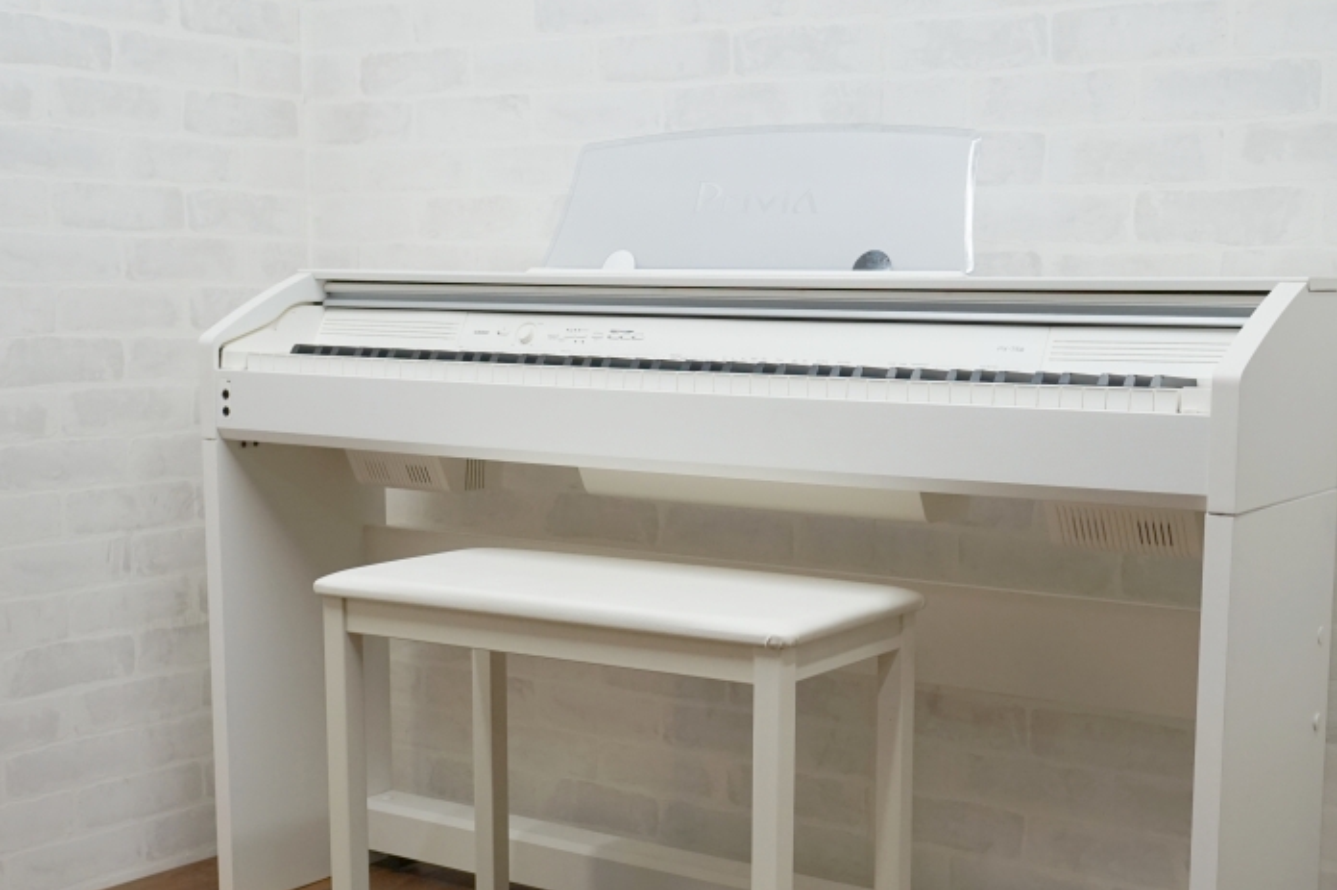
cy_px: 554
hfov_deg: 37.5
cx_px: 772
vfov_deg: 25.4
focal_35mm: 53
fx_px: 1967
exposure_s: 1/250
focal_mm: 24
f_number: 4.5
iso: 500
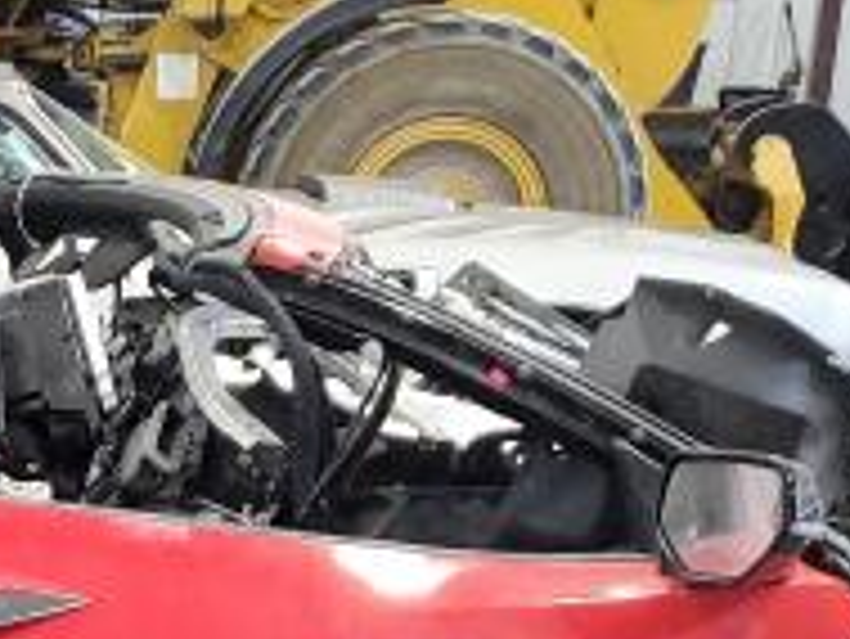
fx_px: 2703
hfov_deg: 16.3
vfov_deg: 12.7
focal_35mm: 110
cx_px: -418
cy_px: 986
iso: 121
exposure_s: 1/50
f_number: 1.5
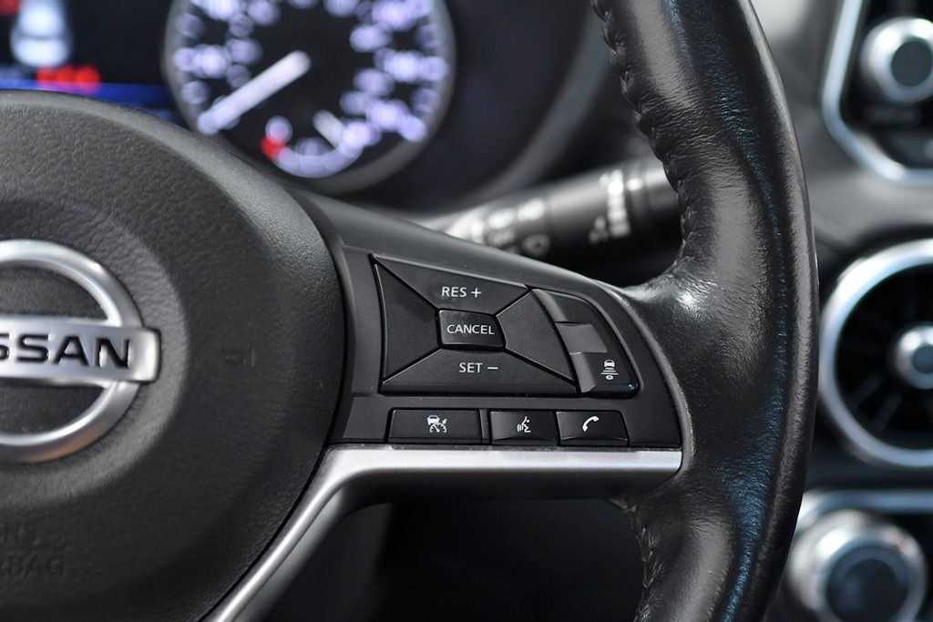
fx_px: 2022
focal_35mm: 78
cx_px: 466
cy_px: 311
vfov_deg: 17.5
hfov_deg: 26.0
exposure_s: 1/250
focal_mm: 52
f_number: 3.5
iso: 2500
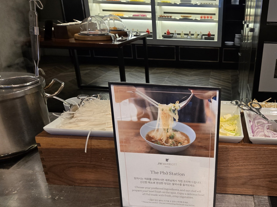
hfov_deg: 49.5
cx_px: 204
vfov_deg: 38.7
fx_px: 288
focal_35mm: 36
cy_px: 154
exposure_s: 1/120
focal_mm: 5.4
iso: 160
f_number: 1.8
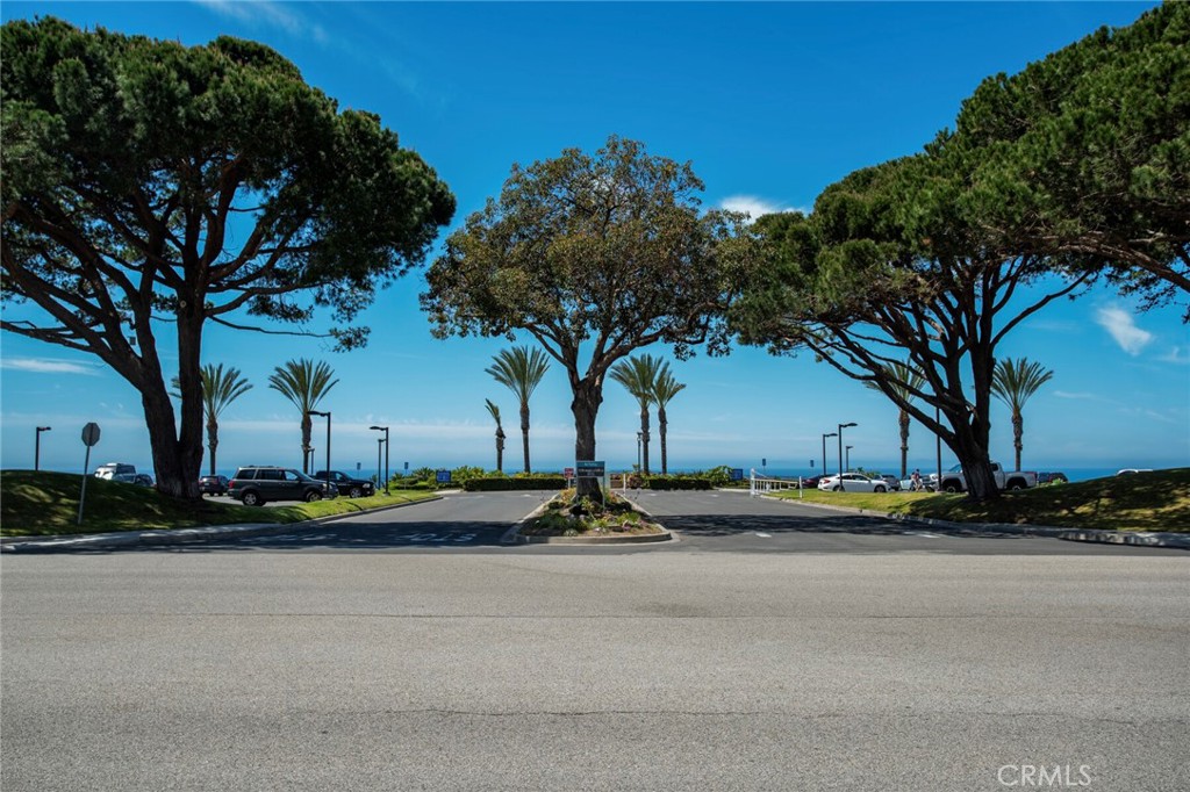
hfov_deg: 63.7
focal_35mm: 29
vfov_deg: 44.9
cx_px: 595
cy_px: 396
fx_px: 958
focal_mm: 29
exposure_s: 1/90
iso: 80
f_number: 9.5
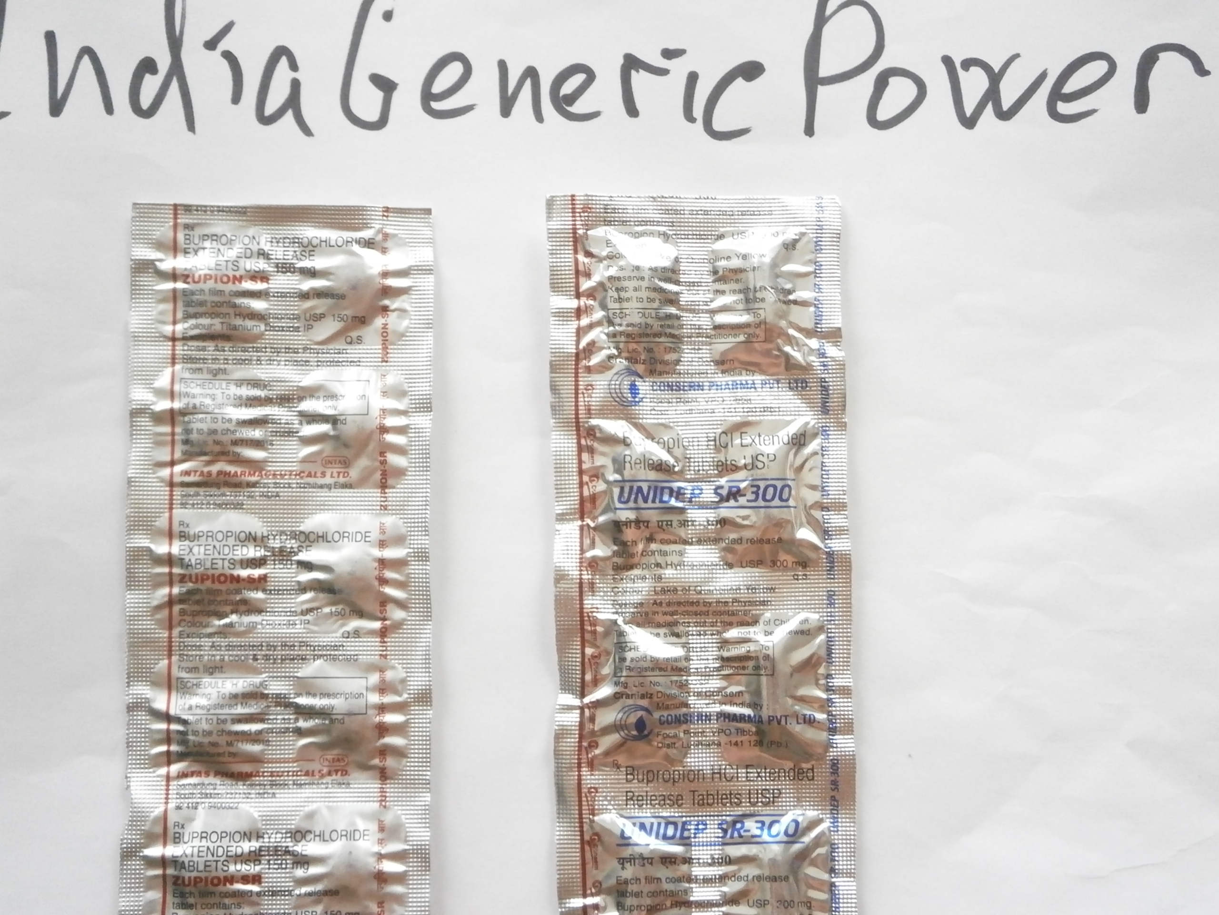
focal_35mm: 47
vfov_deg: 30.9
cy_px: 458
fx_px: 1655
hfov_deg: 40.4
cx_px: 610
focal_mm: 8.3
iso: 800
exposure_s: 1/160
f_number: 3.4
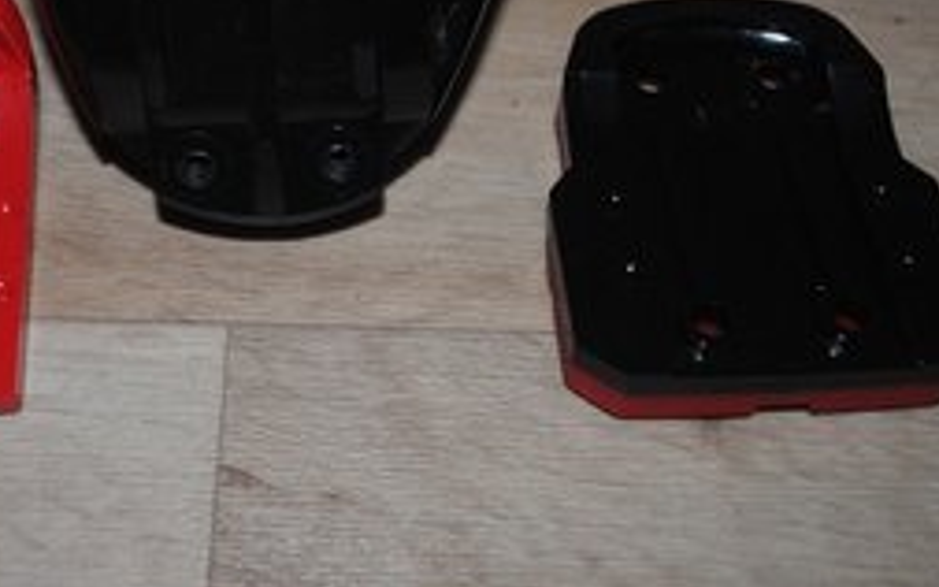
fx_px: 1484
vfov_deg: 22.1
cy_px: 115
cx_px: 330
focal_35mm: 58
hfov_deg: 34.9
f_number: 4
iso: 200
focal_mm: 24
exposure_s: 1/60
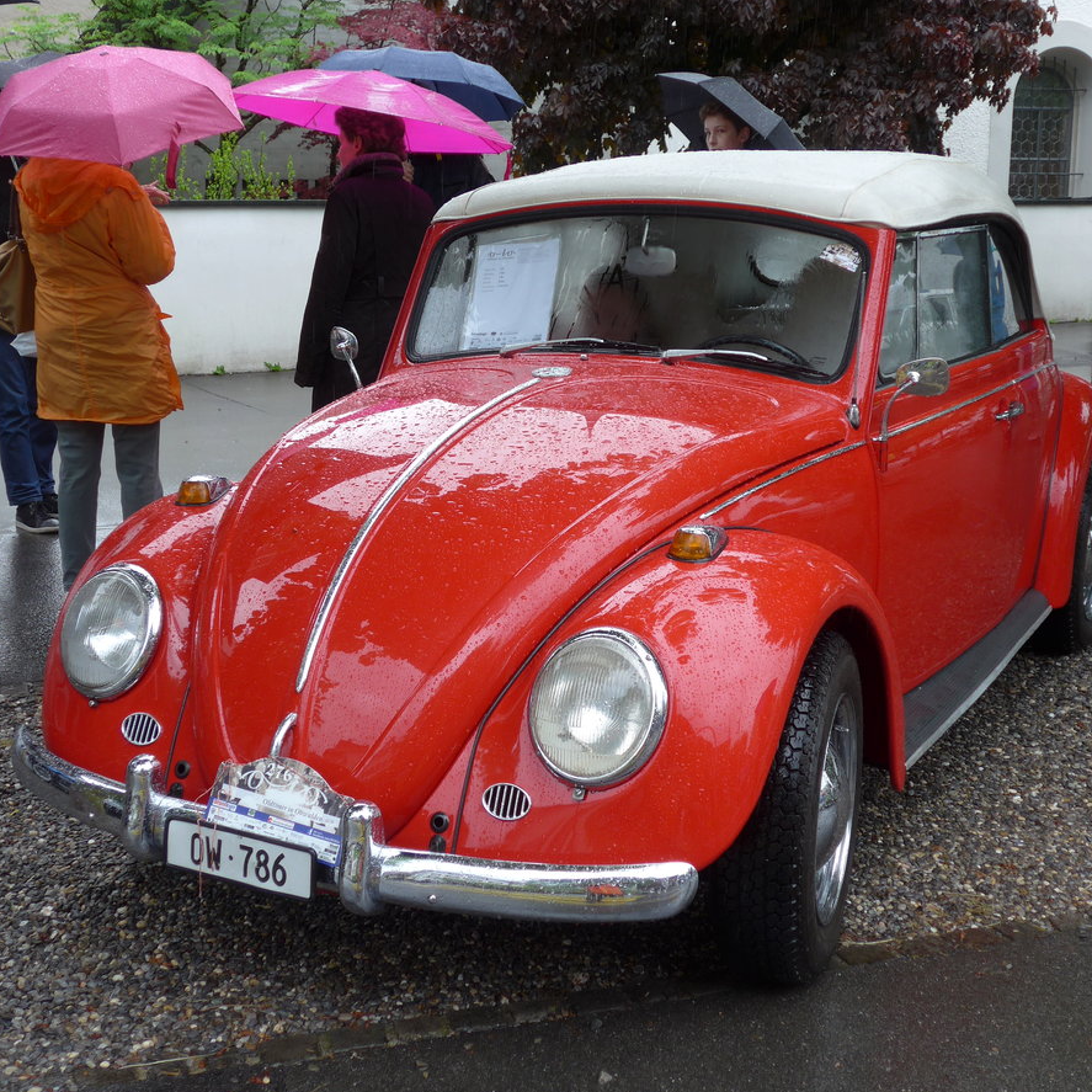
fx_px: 1749
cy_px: 552
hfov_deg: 34.7
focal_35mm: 49
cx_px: 552
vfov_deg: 34.7
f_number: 2.8
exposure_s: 1/125
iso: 80
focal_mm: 8.4
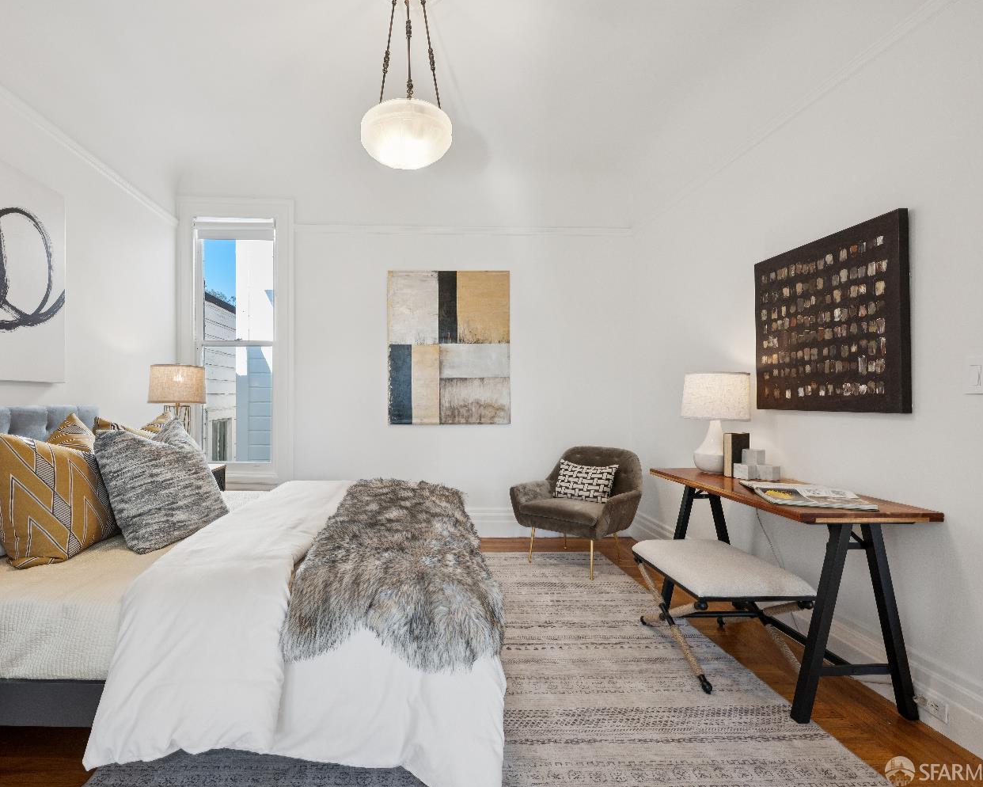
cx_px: 416
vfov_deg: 77.0
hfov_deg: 89.0
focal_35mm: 17
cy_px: 394
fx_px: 495
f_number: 8
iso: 125
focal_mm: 15
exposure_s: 1/30
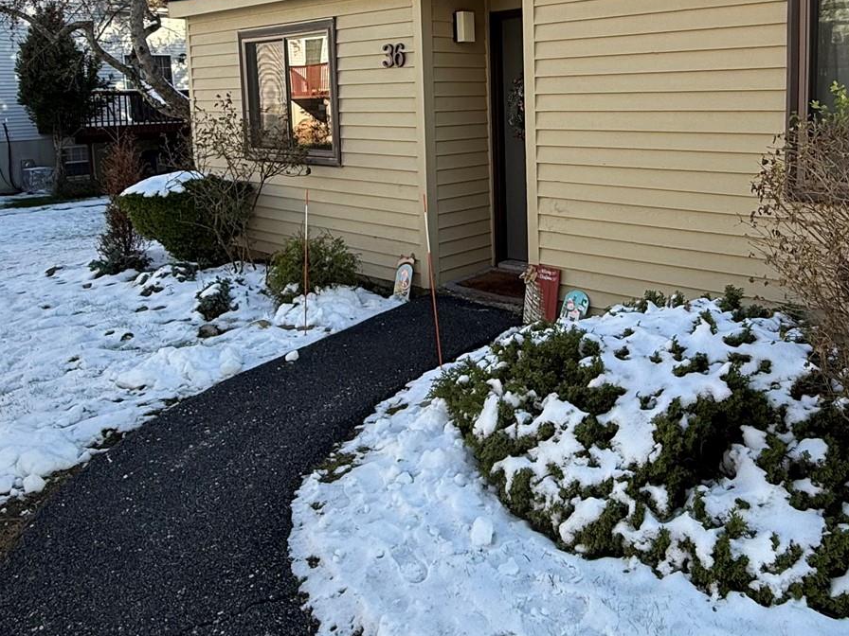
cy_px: 174
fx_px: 785
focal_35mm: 32
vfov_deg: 43.0
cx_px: 515
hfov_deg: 56.3
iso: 50
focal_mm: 2.22
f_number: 2.2
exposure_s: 1/308
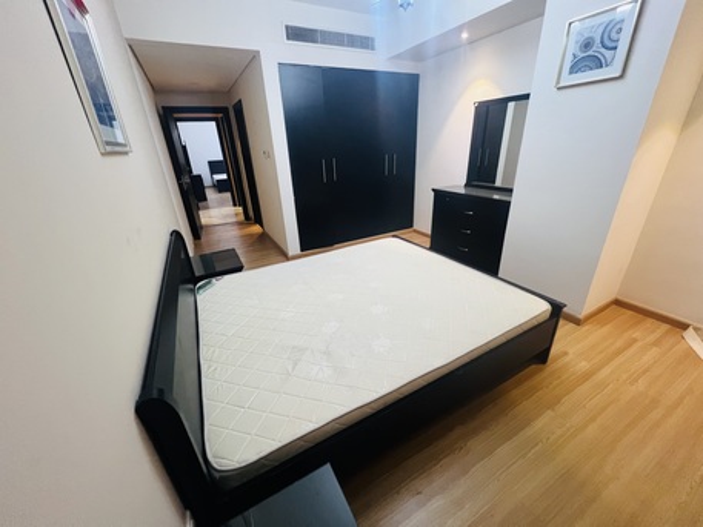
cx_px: 352
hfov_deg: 106.2
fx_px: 264
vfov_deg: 89.9
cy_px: 264
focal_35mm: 13
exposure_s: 1/50
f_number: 1.8
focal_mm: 1.57
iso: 320
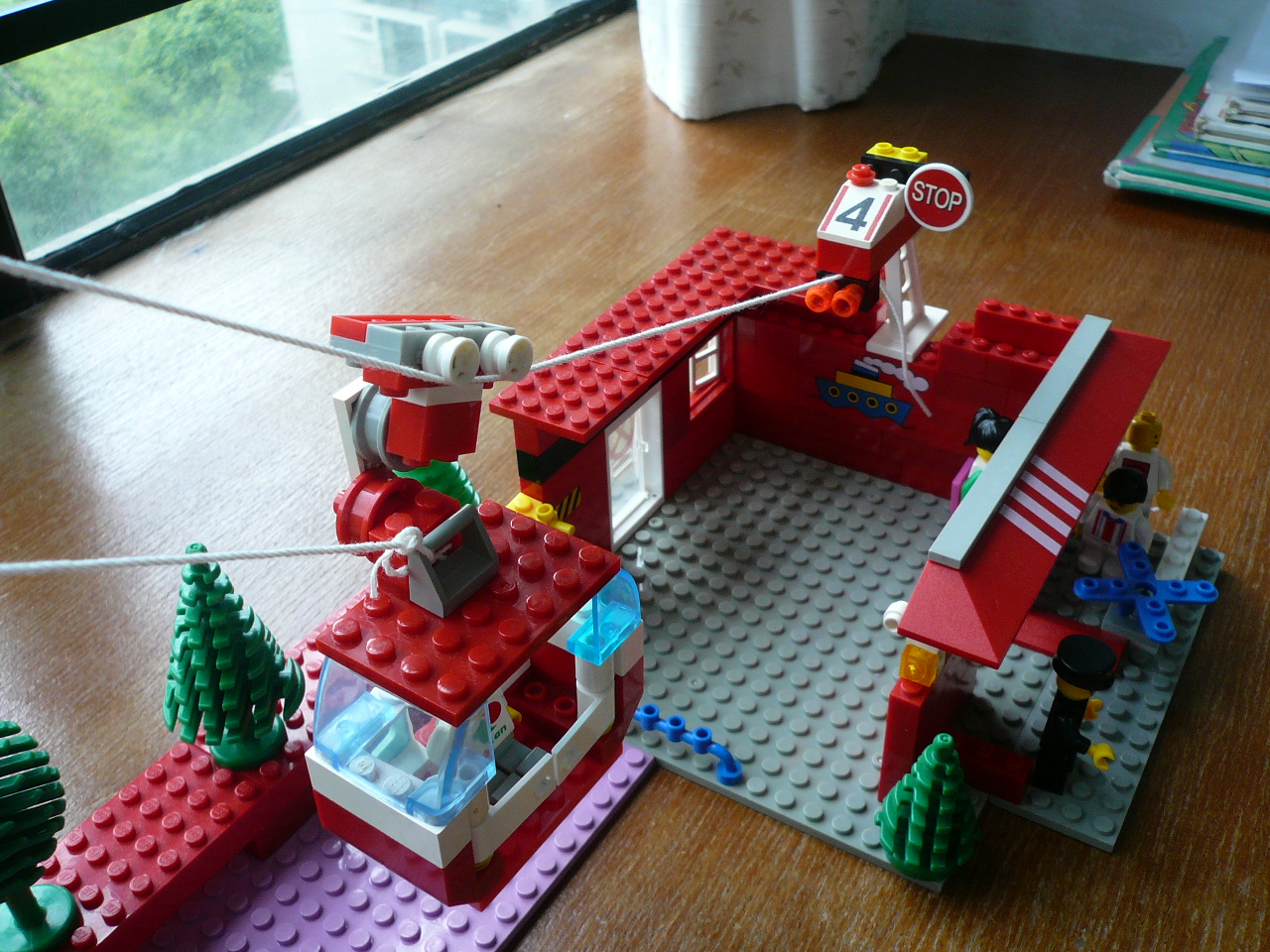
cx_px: 635
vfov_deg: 42.9
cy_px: 476
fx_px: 1211
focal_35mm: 33
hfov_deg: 55.4
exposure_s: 1/50
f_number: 2.8
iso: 100
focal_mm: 4.6
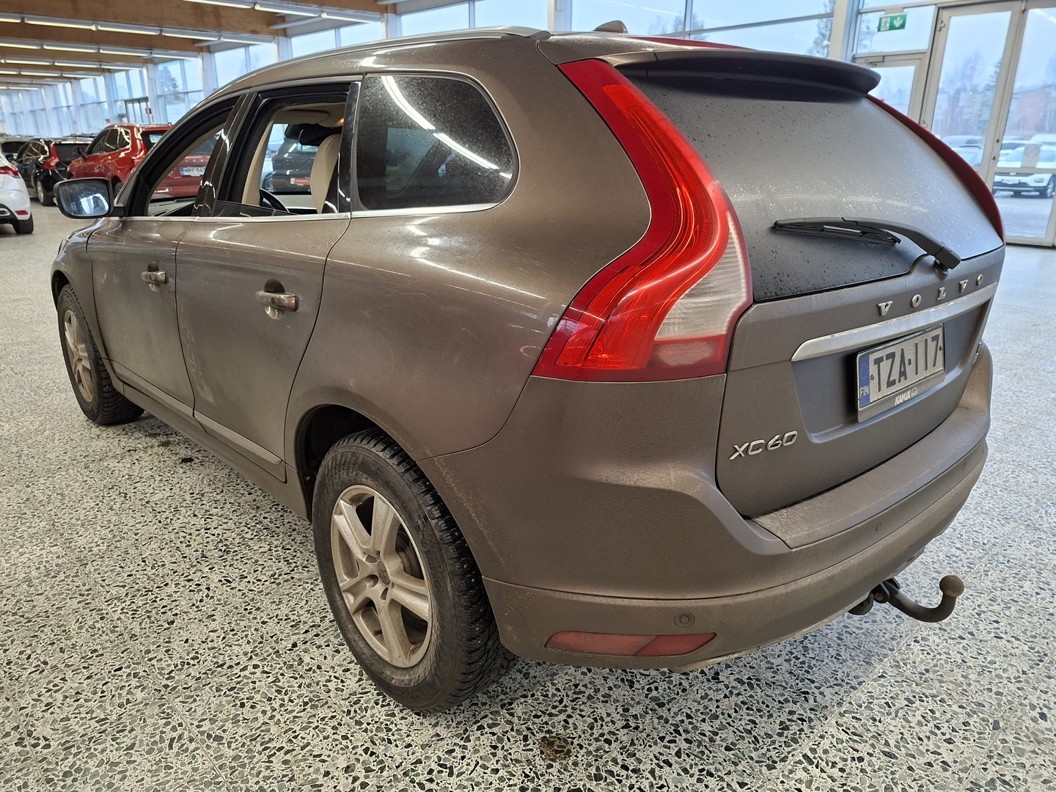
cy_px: 396
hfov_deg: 73.9
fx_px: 702
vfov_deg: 58.9
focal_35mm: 23
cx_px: 528
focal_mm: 5.54
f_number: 1.8
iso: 250
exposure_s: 1/100
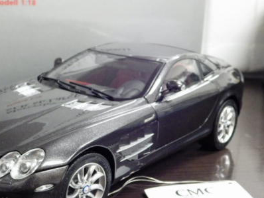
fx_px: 503
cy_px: 106
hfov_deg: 29.1
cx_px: 81
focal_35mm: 66
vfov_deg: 22.2
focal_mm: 7.4
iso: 800
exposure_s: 1/25
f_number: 3.6
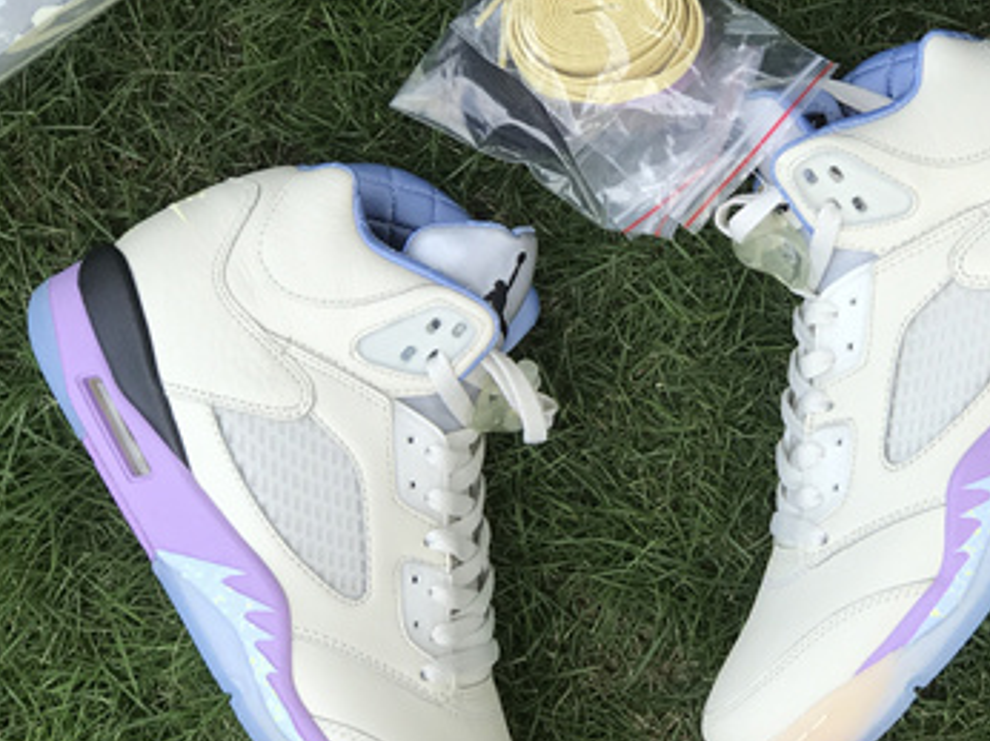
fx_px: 3487
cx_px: 701
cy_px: 225
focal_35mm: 122
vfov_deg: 12.1
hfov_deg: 16.1
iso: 20
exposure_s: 1/287
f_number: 2.8
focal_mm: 6.6
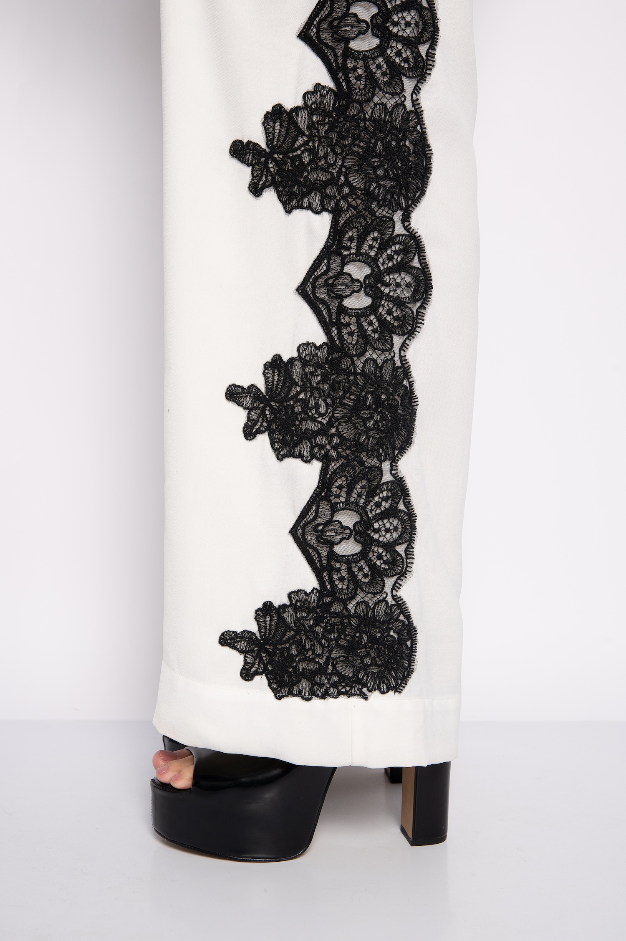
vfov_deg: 41.1
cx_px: 313
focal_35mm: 48
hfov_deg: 28.0
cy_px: 470
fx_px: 1253
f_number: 8
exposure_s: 1/160
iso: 200
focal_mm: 48
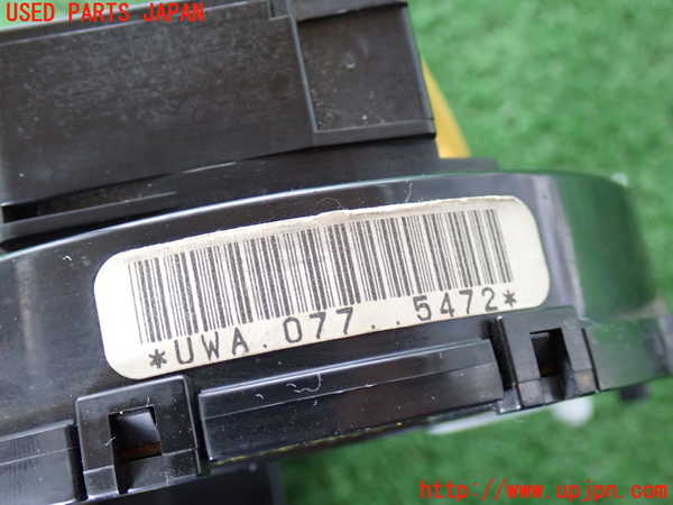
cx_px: 336
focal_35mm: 50
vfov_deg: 29.1
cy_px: 252
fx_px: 972
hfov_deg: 38.2
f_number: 3.2
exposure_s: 1/25
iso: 800
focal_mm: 9.01
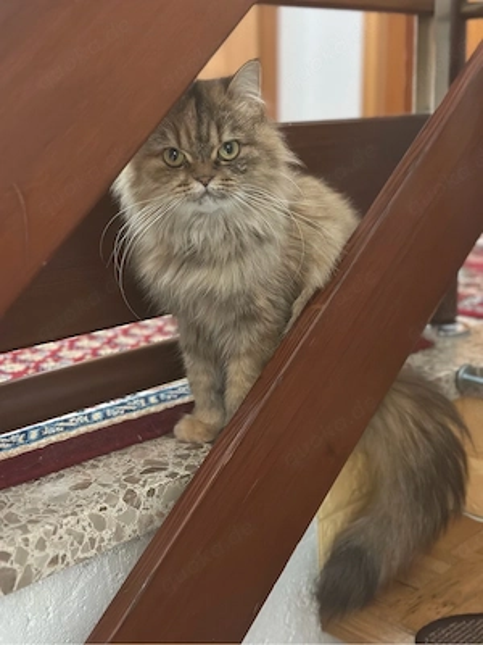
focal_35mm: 48
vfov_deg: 39.7
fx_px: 893
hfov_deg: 30.3
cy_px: 322
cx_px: 242
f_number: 1.78
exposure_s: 1/25
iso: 800
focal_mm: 6.86
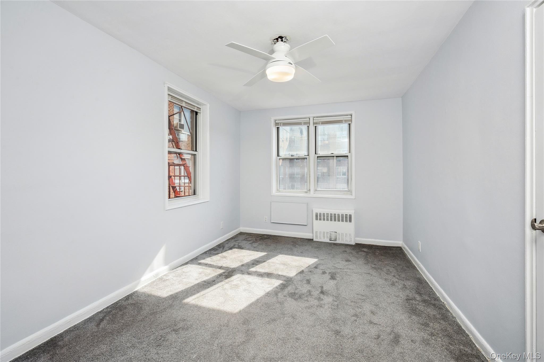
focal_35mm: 14
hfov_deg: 104.3
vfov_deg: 81.1
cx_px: 272
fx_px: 211
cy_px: 181
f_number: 11
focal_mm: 14
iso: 200
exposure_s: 1/80
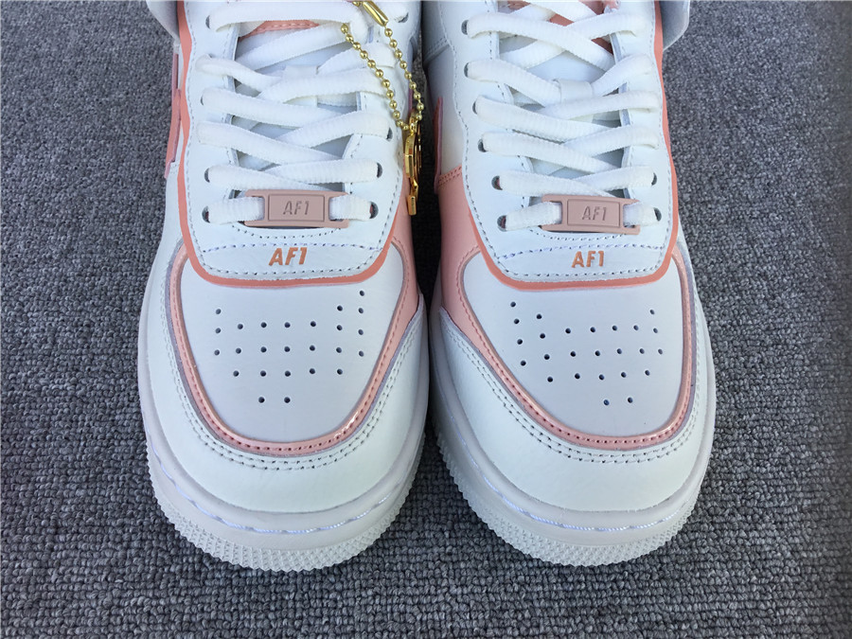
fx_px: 763
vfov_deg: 45.4
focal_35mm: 31
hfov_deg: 58.4
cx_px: 426
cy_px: 320
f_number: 2.4
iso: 25
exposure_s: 1/199
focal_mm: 3.3
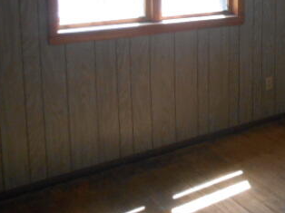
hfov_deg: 34.5
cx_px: 249
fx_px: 436
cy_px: 18
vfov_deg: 26.5
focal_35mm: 53
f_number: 3.5
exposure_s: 1/160
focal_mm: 4.6
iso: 400
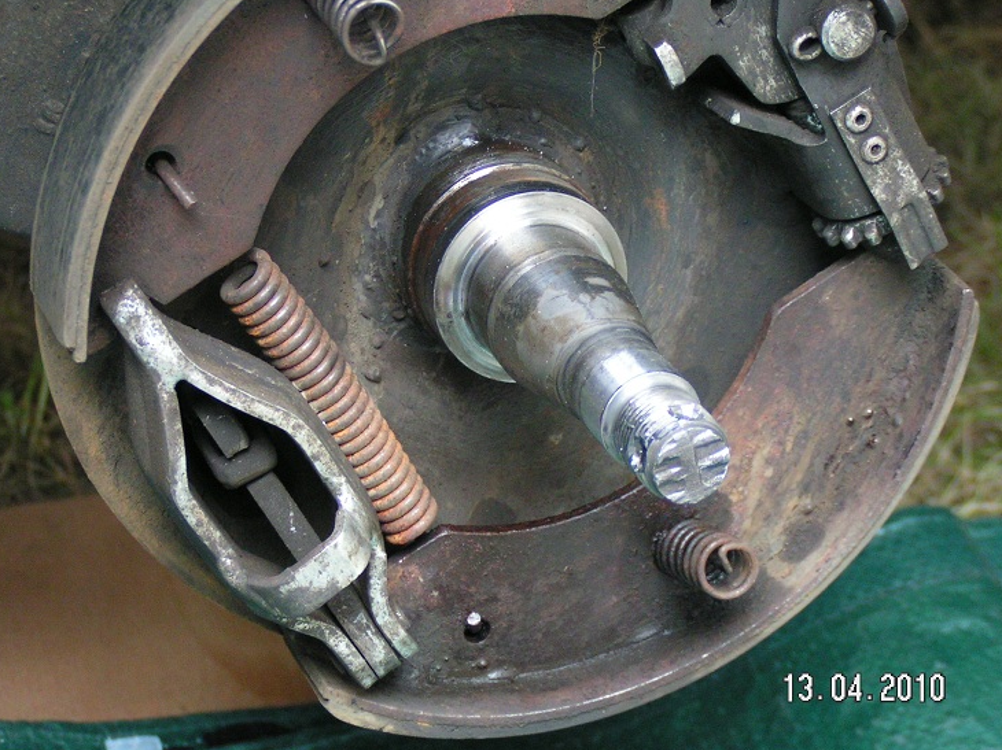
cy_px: 356
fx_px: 3299
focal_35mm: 114
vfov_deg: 13.0
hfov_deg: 17.3
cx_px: 489
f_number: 3.5
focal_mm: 15.9
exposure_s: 1/80
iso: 200
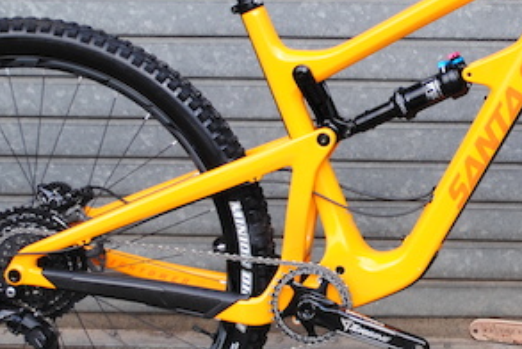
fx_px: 1785
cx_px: 502
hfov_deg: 16.3
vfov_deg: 11.2
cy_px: 169
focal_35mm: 123
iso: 200
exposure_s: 1/80
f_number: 4.5
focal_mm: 30
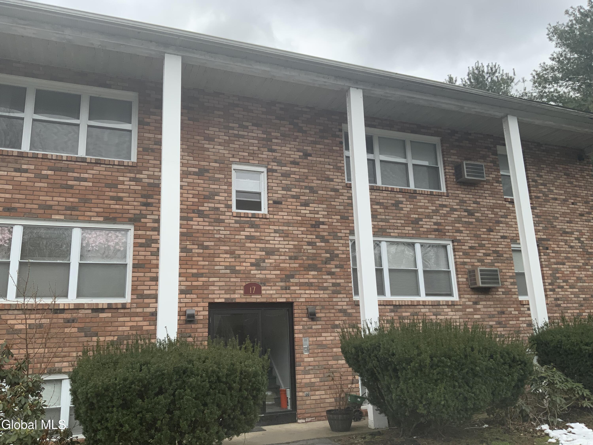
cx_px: 296
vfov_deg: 48.2
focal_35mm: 29
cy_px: 222
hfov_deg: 61.7
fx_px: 497
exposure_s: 1/792
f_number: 1.8
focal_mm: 3
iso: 16
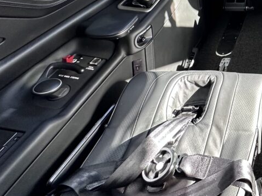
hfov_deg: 37.6
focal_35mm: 35
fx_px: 265
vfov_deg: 33.1
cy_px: -41
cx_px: 324
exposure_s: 1/99
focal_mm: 2.22
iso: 160
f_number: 2.2
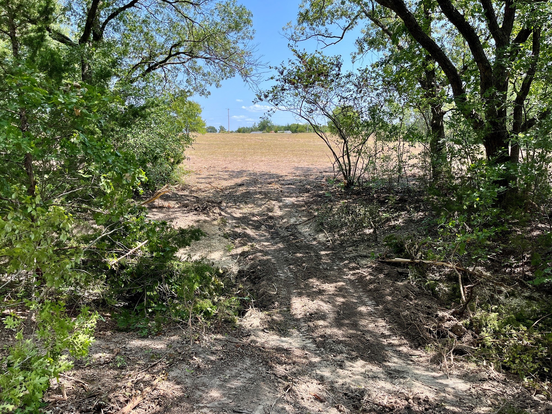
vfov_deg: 51.4
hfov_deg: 65.3
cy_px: 205
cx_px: 269
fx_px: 431
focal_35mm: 27
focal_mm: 5.1
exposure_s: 1/891
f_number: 1.6
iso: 50
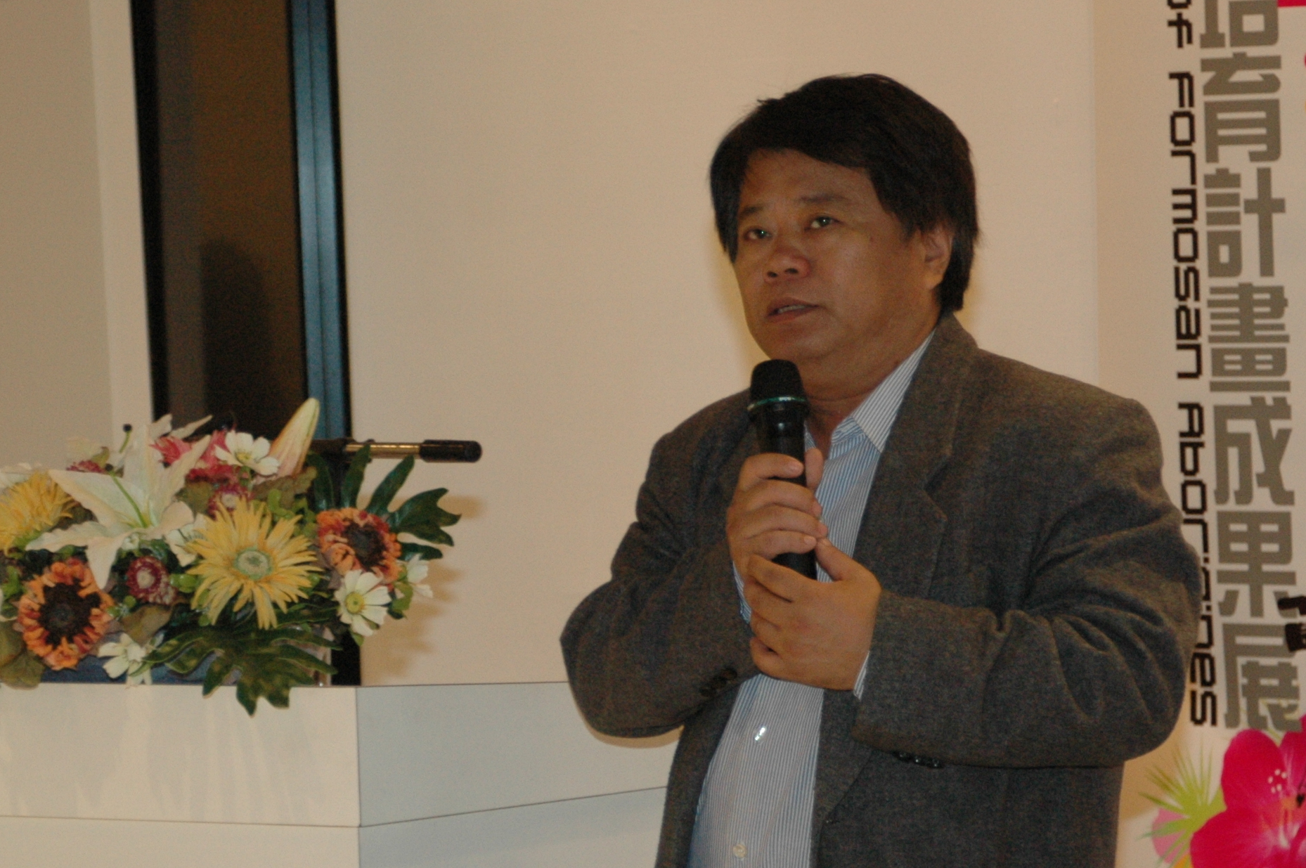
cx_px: 796
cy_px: 583
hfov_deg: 12.1
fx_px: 6161
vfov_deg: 8.1
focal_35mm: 170
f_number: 4.5
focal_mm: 70
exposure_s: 1/80
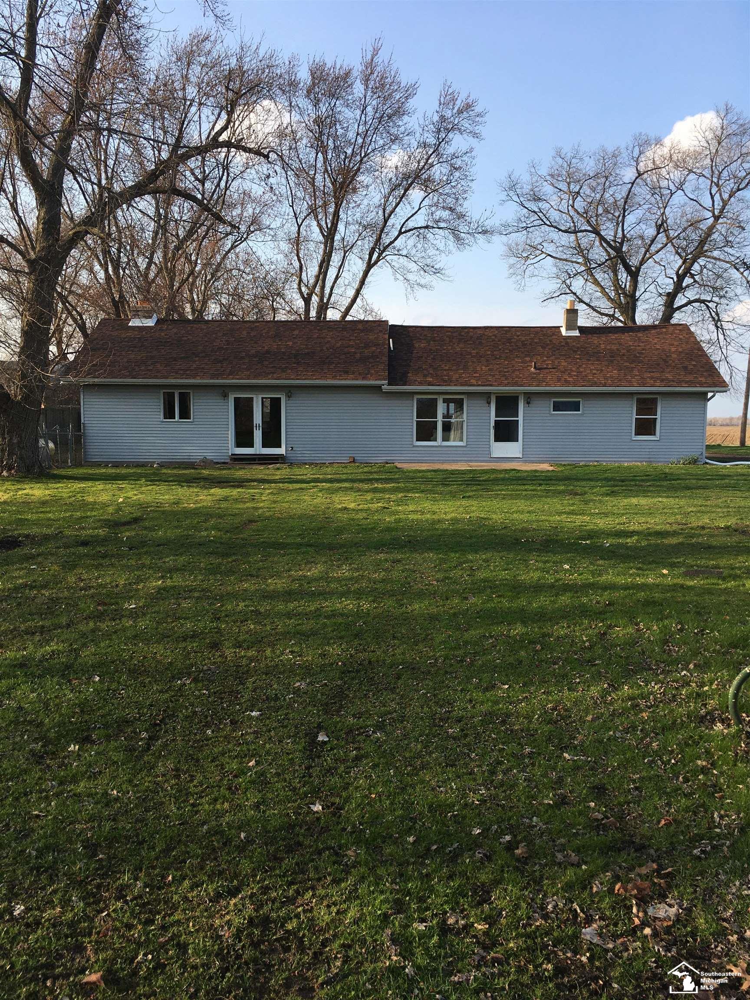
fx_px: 838
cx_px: 375
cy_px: 500
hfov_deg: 48.2
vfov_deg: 61.7
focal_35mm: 29
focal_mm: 4.15
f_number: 2.2
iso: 25
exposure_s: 1/574
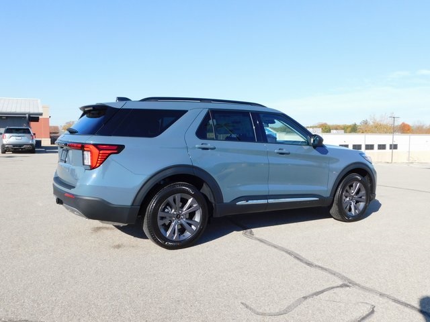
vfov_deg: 46.8
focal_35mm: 30
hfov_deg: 60.0
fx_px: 373
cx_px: 215
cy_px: 161
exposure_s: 1/1000
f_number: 3.2
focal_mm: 5.3
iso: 125
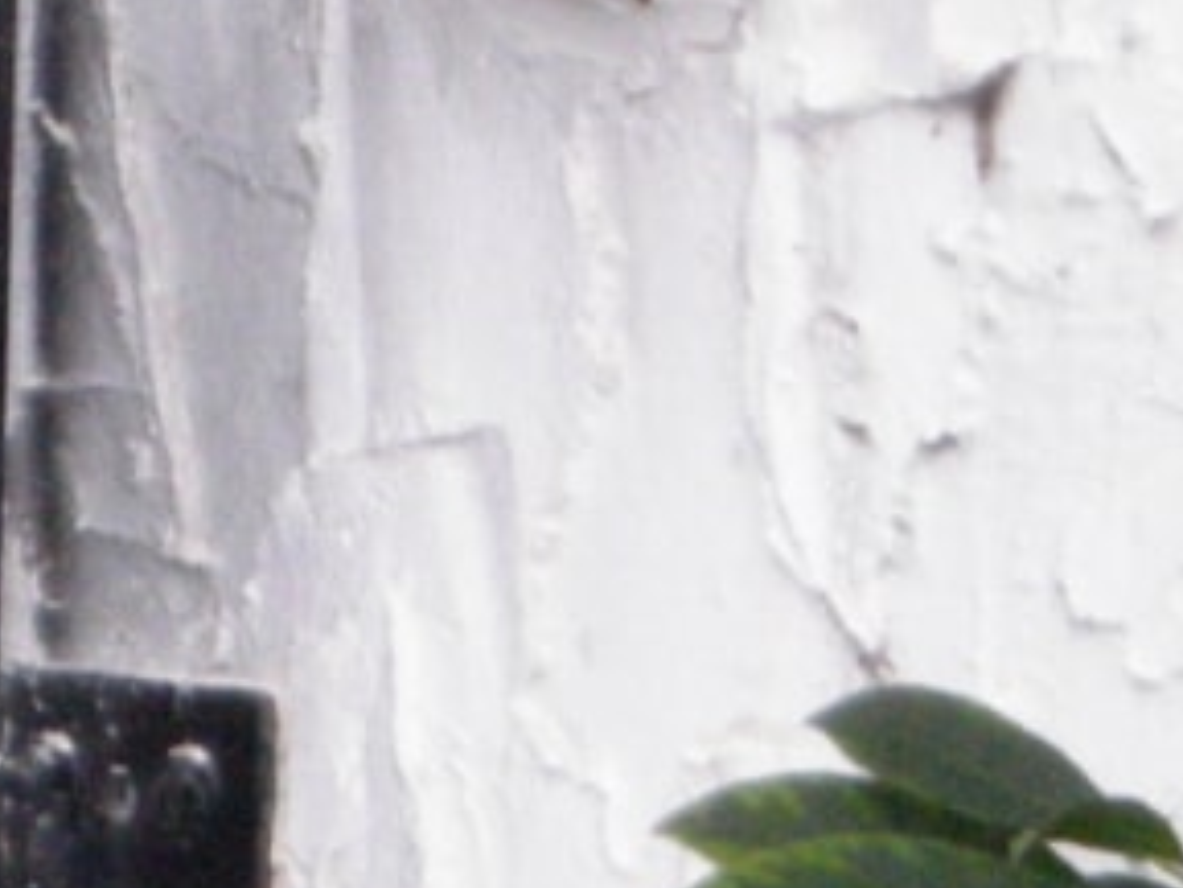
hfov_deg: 3.7
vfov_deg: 2.8
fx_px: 18318
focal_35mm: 536
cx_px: -643
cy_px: 662
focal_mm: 19.2
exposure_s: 1/120
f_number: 5.3
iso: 362
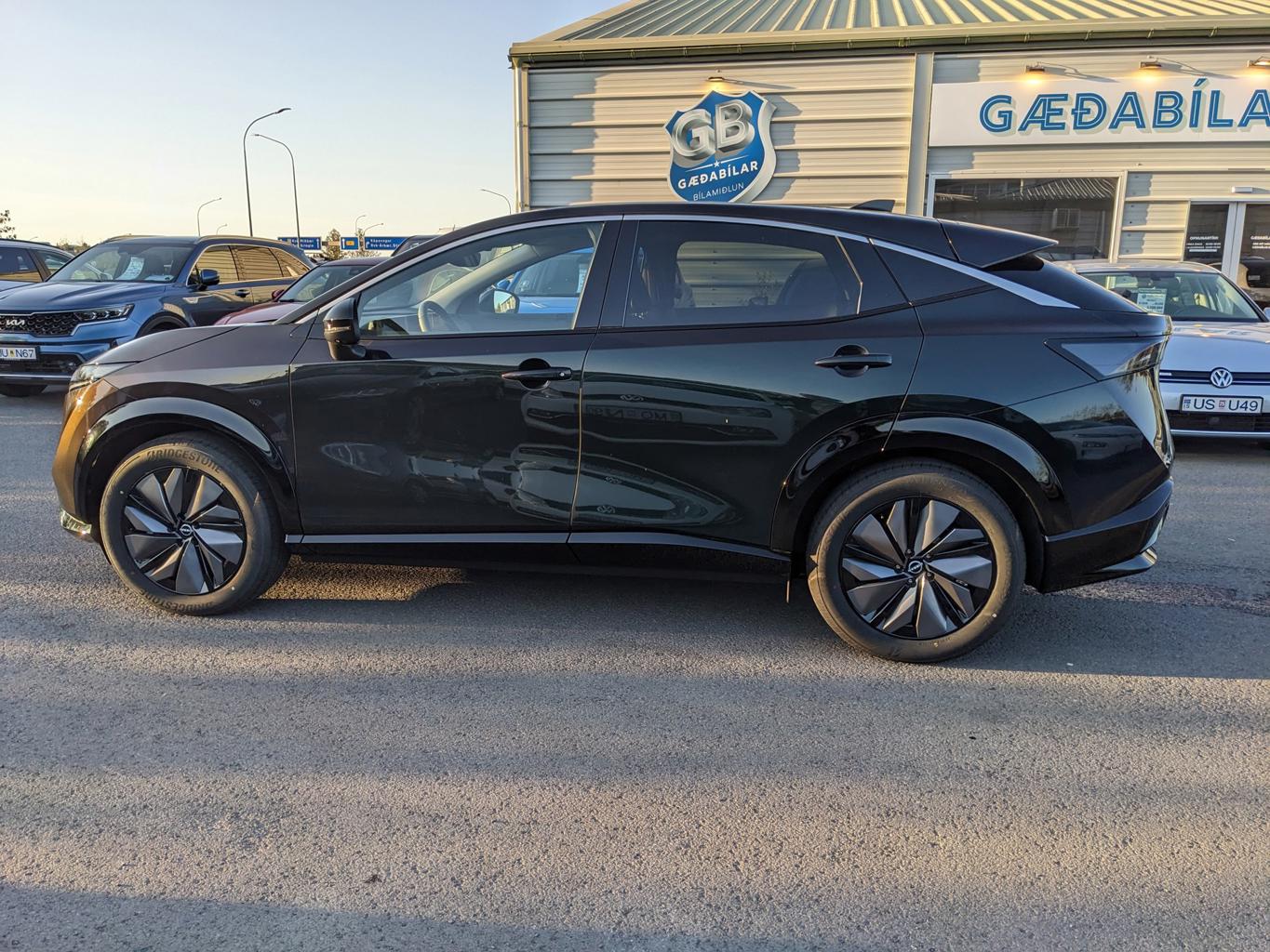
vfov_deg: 51.4
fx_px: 991
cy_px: 476
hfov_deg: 65.3
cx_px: 635
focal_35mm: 27
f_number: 1.73
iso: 46
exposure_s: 1/711
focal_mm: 4.38
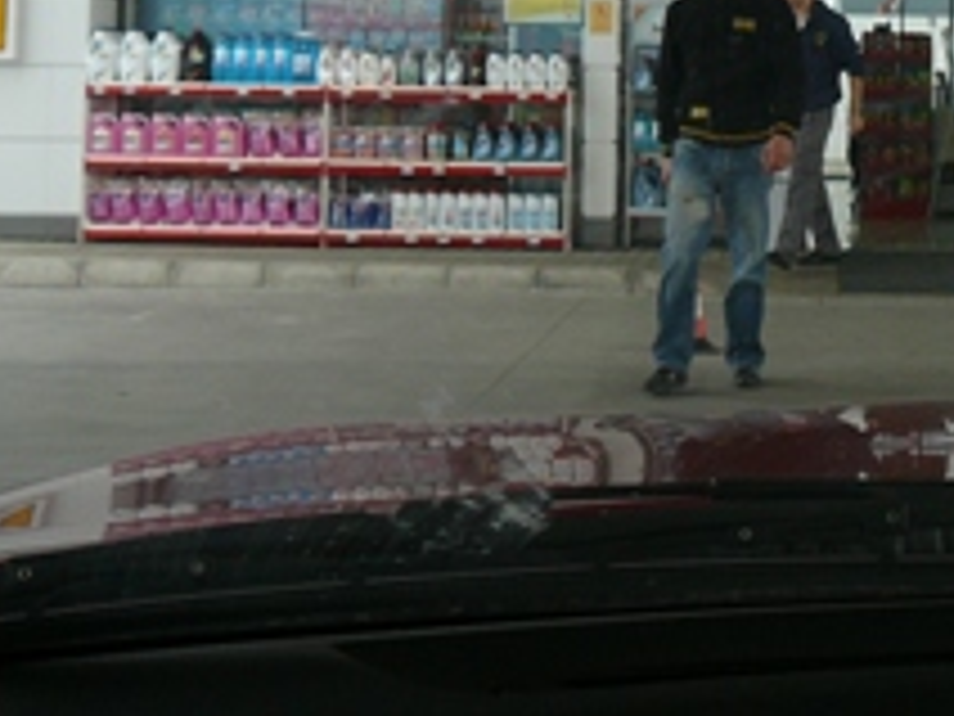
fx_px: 2039
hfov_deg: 25.6
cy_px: 50
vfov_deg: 19.5
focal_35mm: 74
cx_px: 842
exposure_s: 1/100
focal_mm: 5.2
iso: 80
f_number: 2.8
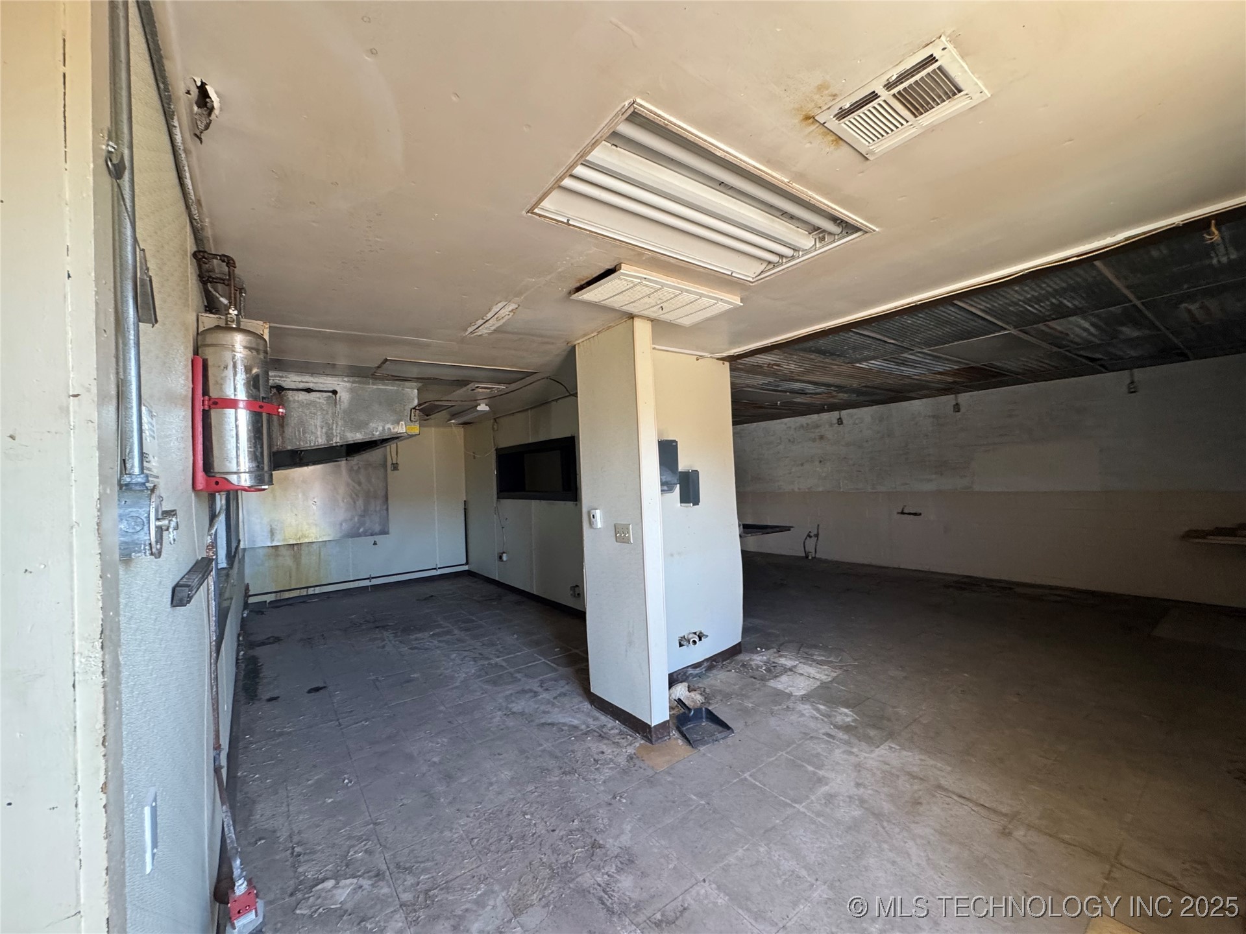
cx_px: 623
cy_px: 467
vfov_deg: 85.7
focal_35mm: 14
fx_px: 504
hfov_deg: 102.1
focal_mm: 2.22
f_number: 2.2
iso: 320
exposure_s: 1/99
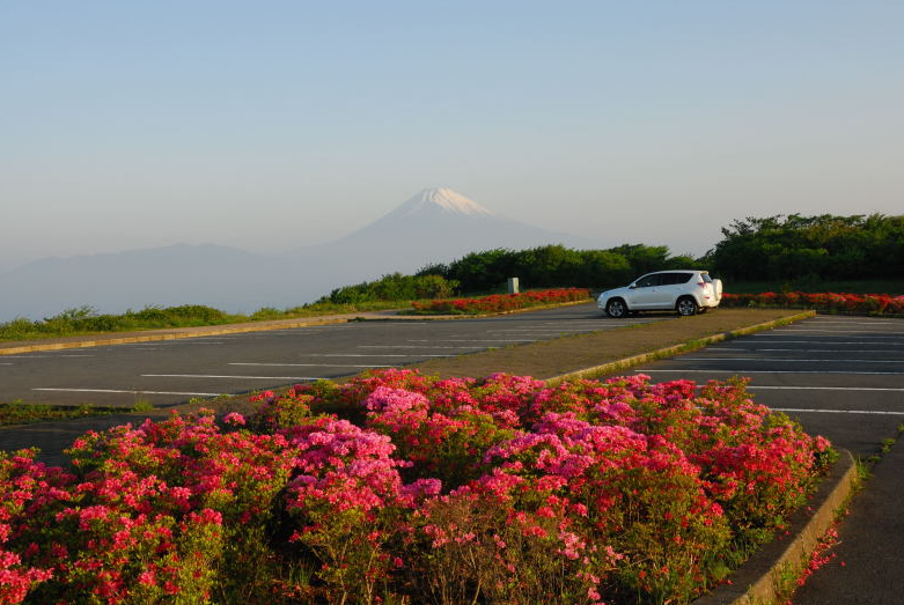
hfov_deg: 45.4
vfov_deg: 31.3
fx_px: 1081
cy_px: 297
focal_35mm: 43
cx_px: 449
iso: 200
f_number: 18
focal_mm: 28
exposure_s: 1/40
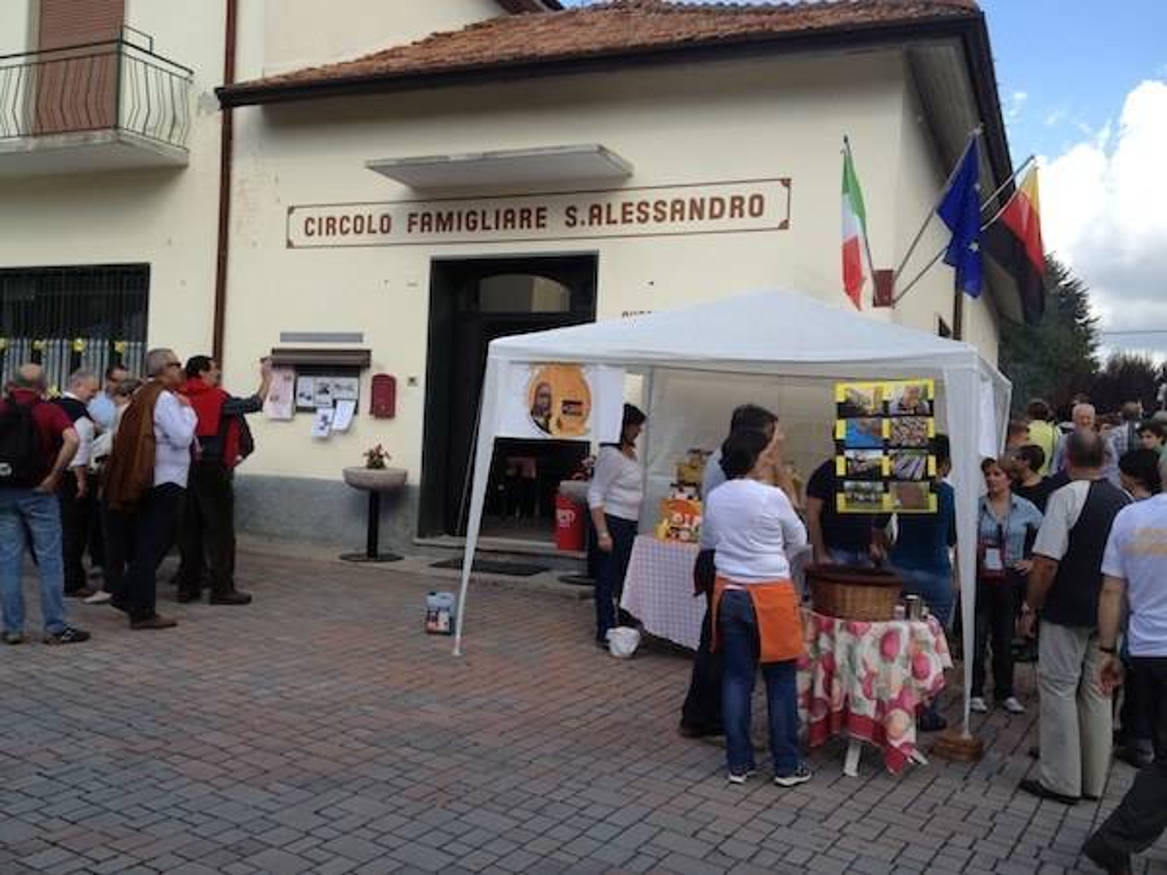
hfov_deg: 52.6
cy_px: 438
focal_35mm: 35
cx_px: 584
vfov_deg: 40.7
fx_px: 1180
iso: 64
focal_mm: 4.28
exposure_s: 1/800
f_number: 2.4
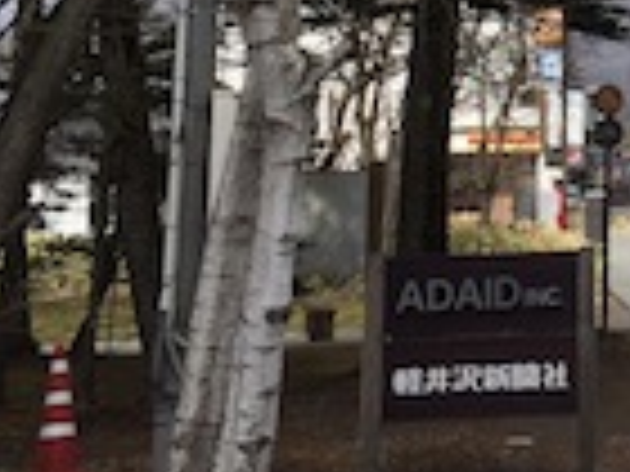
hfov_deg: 17.6
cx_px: 778
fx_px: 1929
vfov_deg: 13.2
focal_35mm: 106
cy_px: -218
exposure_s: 1/3049
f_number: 2.2
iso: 32
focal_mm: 4.15
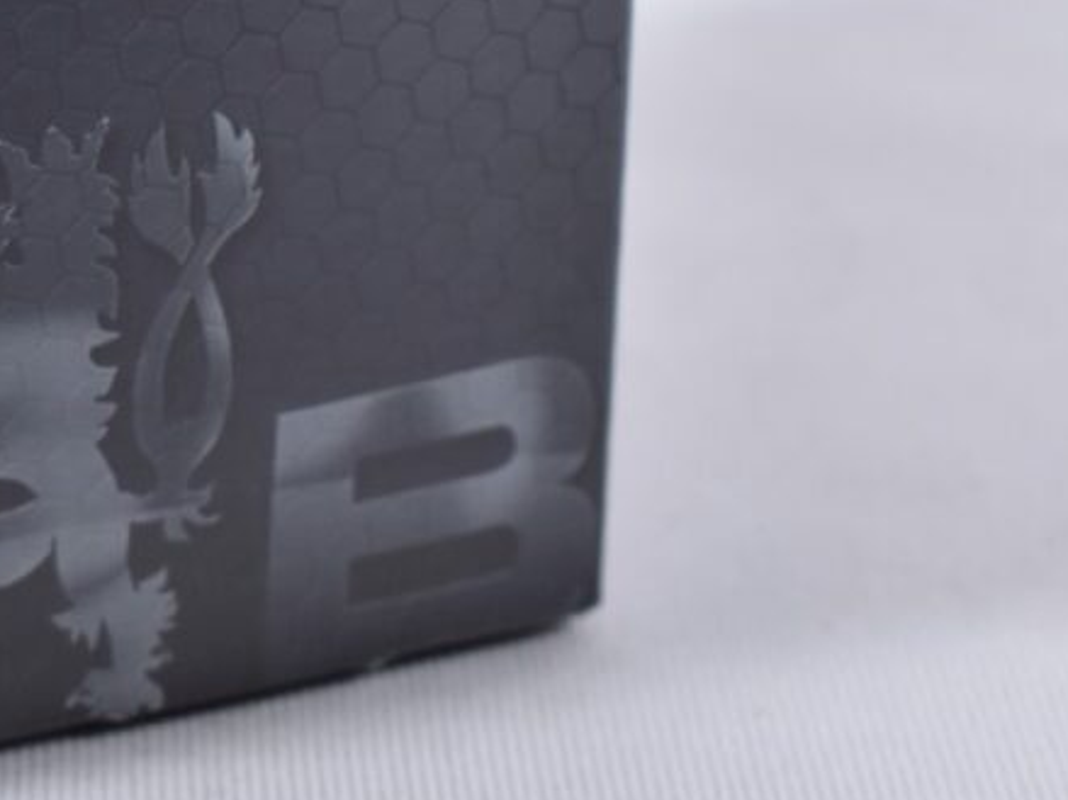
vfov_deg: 7.2
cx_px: -202
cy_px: -27
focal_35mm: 205
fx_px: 6323
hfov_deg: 9.5
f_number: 5.6
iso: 640
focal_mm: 52
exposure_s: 1/50
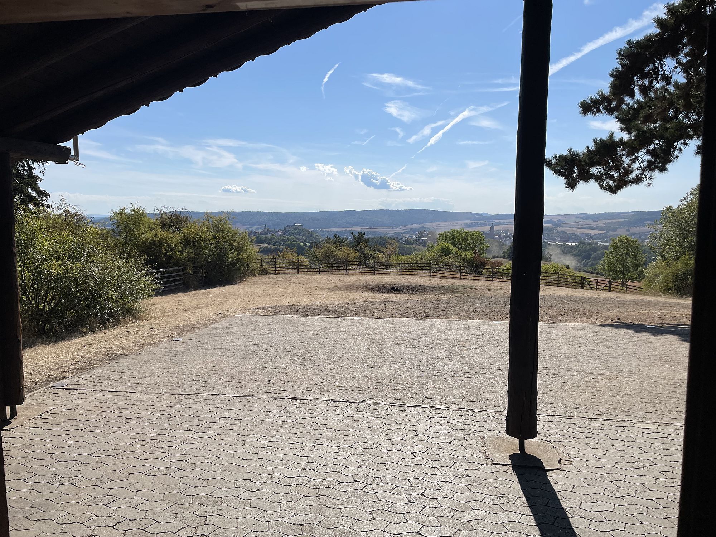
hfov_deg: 67.3
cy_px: 268
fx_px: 538
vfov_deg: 53.1
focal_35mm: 26
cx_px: 358
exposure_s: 1/7299
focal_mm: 4.2
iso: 32
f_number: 1.6
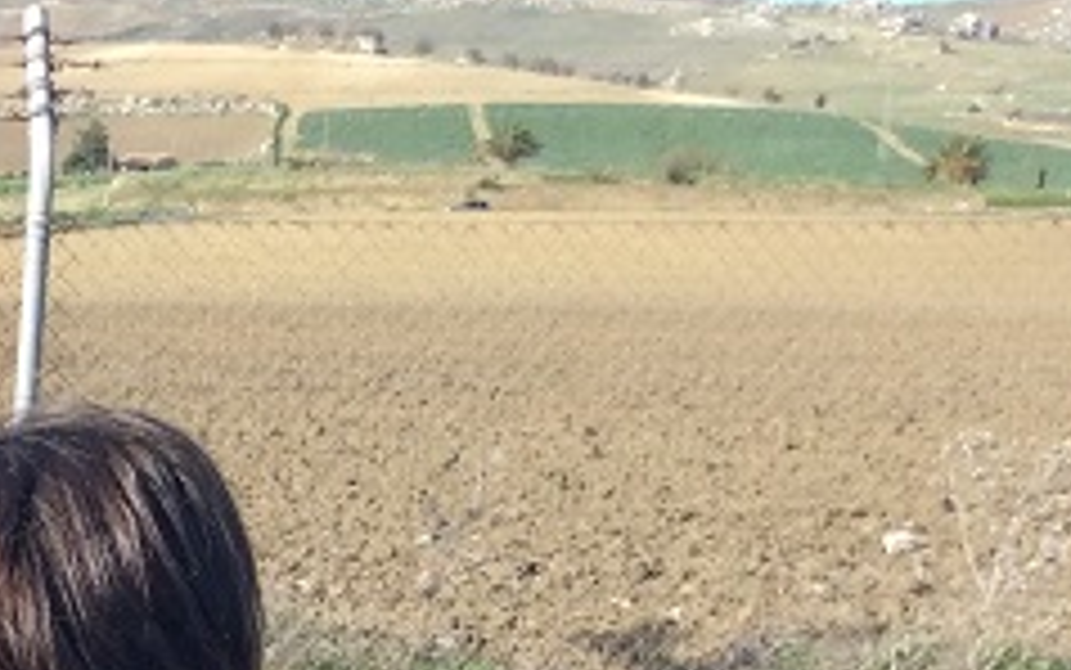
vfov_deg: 10.8
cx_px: -590
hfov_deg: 16.5
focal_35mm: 114
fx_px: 3329
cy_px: 1212
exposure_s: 1/602
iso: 32
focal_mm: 3.3
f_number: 2.4
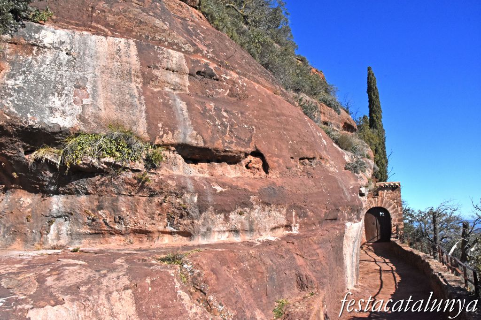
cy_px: 160
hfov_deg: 67.4
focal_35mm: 27
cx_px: 240
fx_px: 361
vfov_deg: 47.9
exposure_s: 1/1250
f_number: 18
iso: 2000
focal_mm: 18
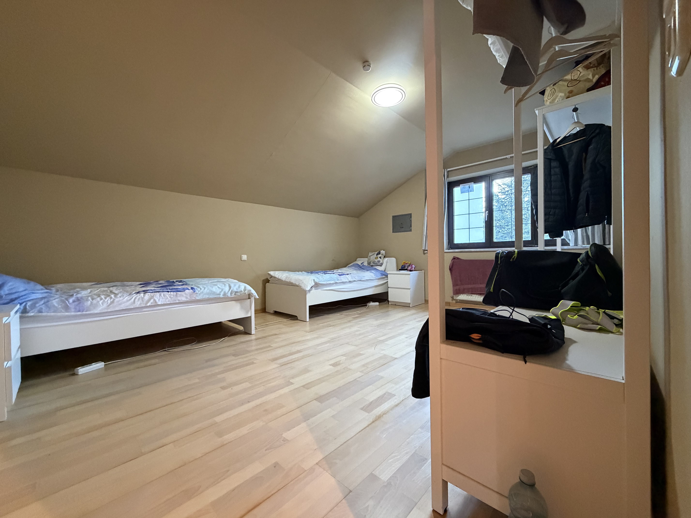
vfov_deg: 85.7
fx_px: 279
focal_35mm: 14
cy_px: 259
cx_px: 346
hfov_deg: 102.1
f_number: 2.2
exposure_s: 1/50
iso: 640
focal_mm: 2.22
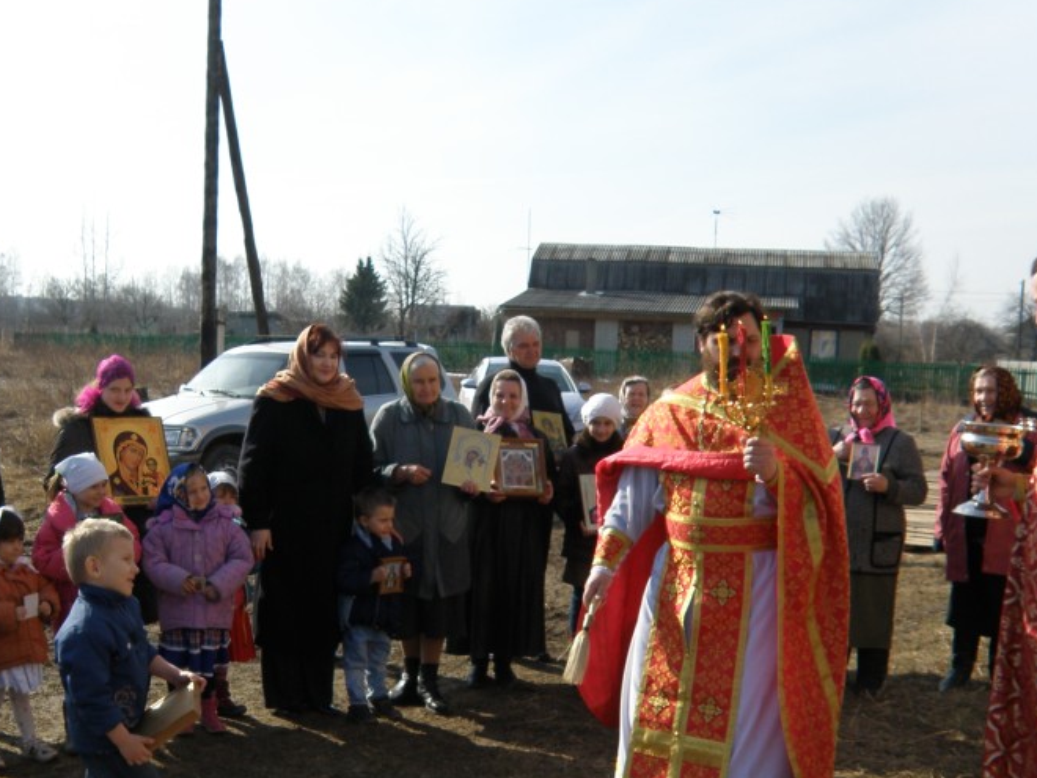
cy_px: 505
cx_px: 432
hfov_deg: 41.9
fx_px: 1348
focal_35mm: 45
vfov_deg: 32.0
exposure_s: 1/800
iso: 64
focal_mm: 5.18
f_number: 3
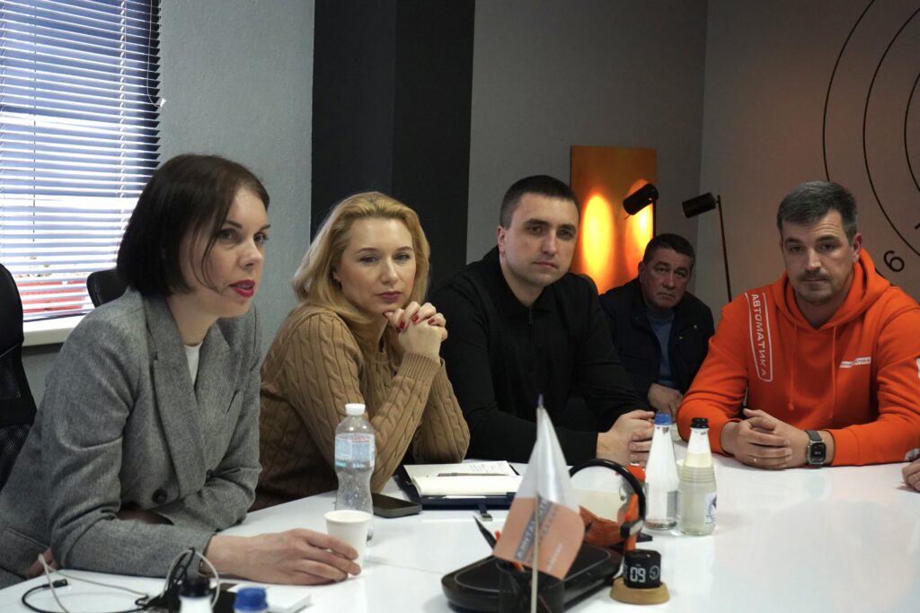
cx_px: 460
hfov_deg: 37.5
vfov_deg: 25.5
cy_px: 306
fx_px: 1355
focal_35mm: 53
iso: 8000
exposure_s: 1/250
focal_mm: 53
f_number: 7.1
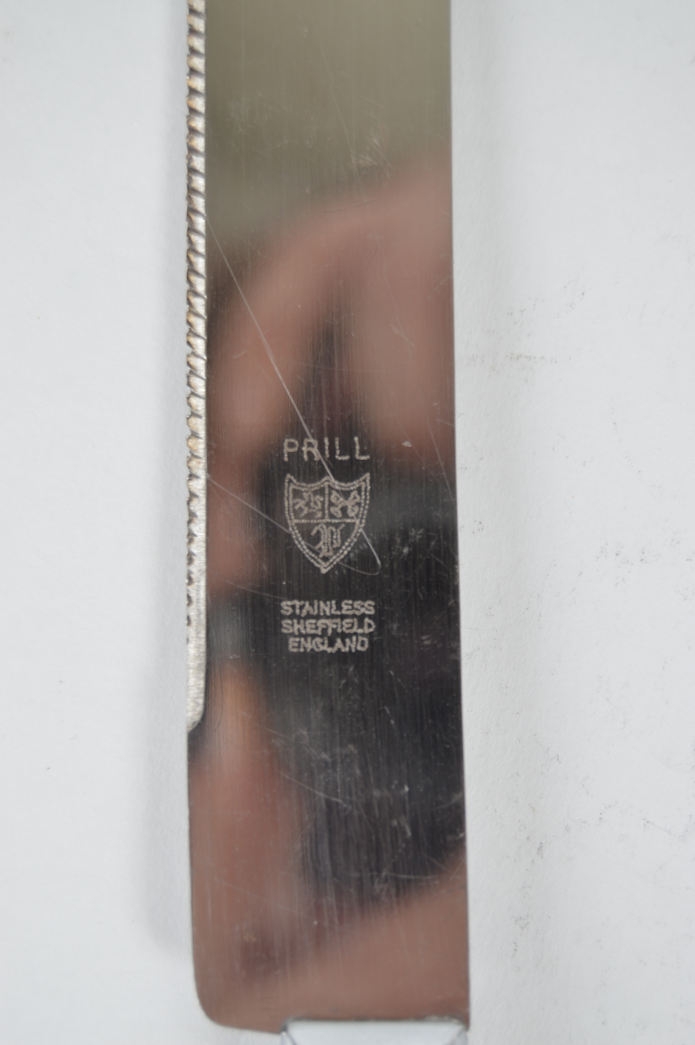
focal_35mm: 82
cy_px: 522
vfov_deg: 24.6
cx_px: 348
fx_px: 2393
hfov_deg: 16.5
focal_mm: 55
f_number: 5.6
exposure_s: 1/80
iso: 100
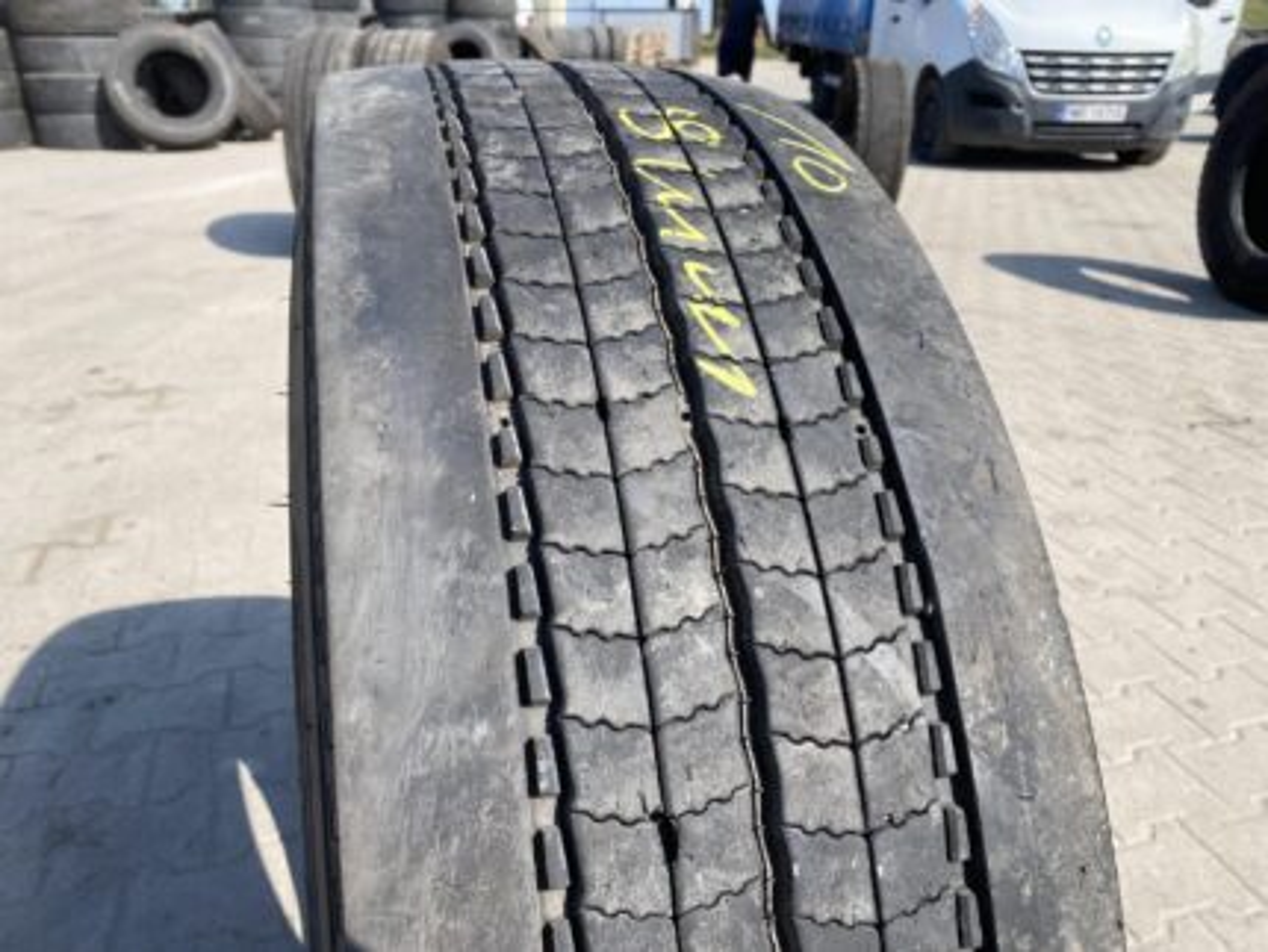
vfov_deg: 53.1
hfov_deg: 67.3
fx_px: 953
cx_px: 634
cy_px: 476
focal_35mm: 26
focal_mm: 4.25
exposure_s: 1/1653
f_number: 1.8
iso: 32
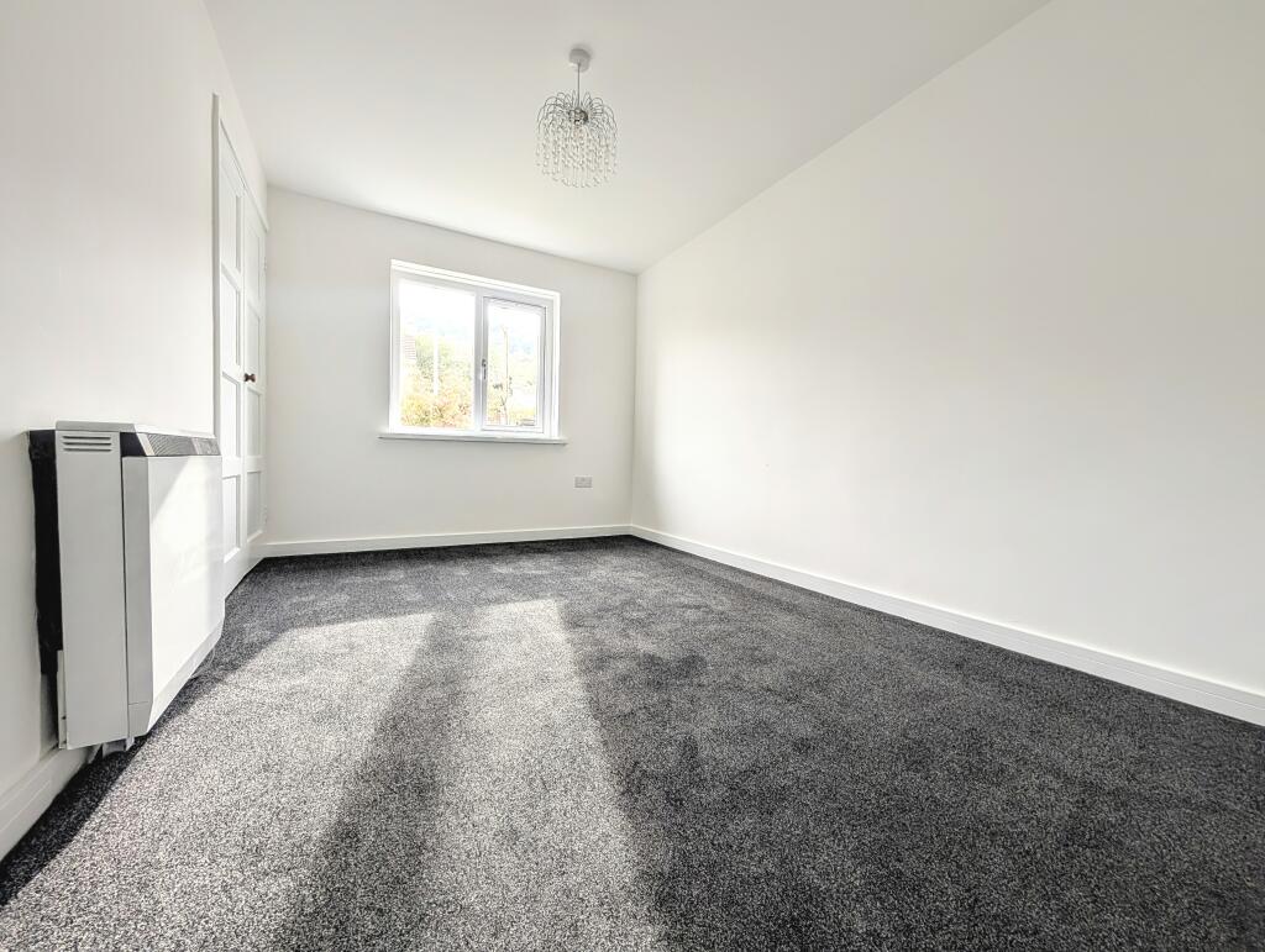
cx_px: 632
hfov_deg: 110.5
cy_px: 476
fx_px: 439
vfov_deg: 94.6
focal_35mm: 12
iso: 60
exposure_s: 1/108
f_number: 1.7
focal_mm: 2.02
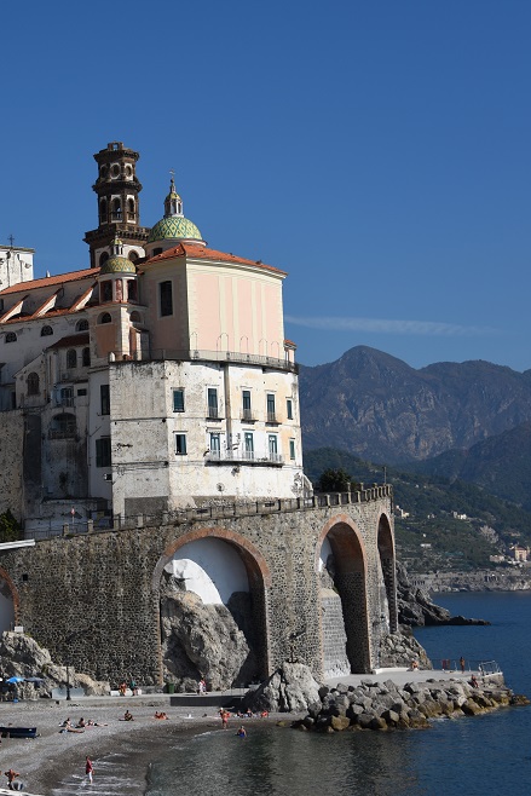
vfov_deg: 26.6
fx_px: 1680
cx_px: 63
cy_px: 395
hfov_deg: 17.7
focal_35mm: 76
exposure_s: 1/1600
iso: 110
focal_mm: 50
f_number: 5
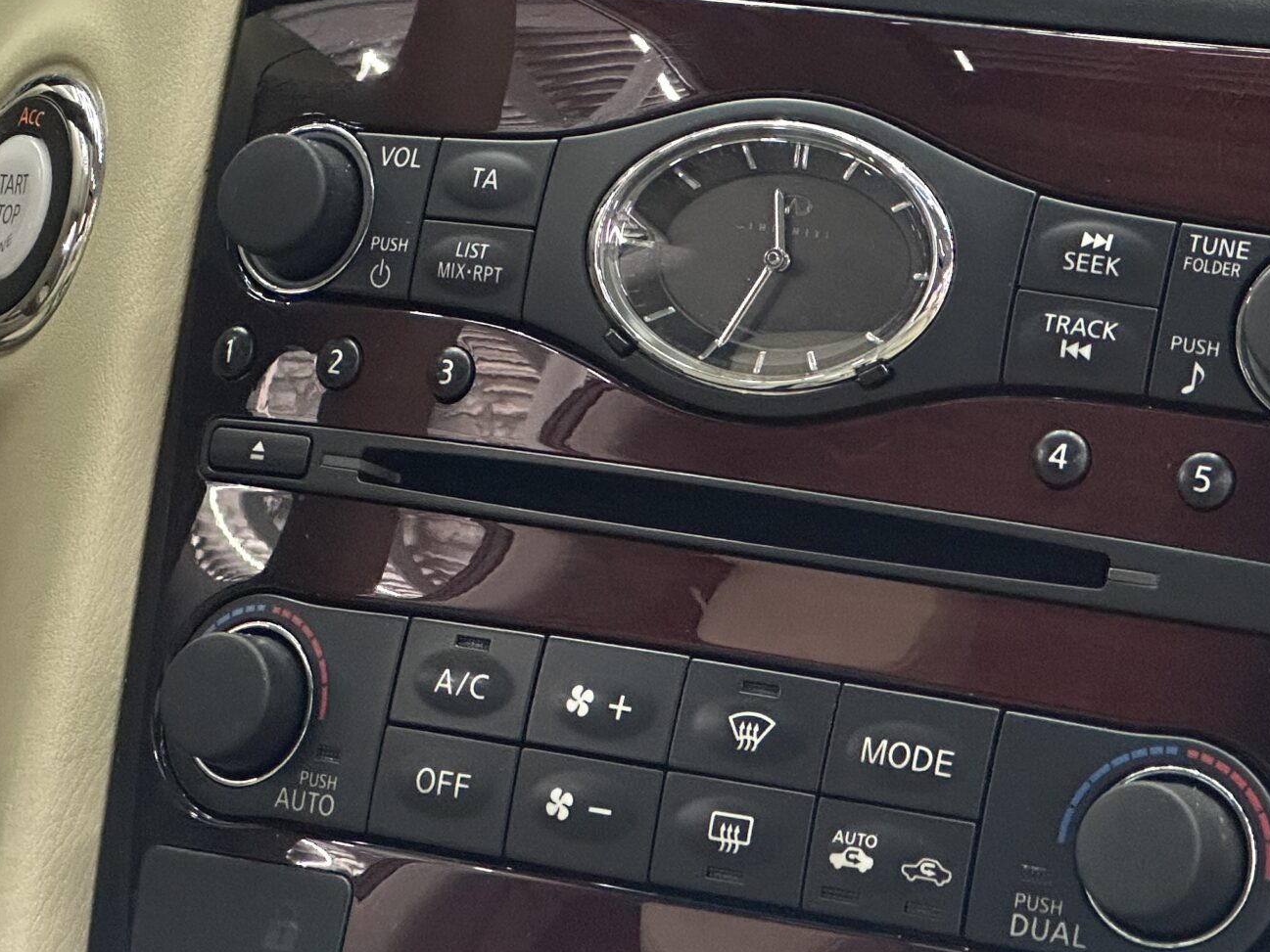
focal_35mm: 152
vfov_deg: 9.7
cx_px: 921
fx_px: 5577
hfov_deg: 13.0
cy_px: 22
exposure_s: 1/60
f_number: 2.8
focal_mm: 9
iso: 400
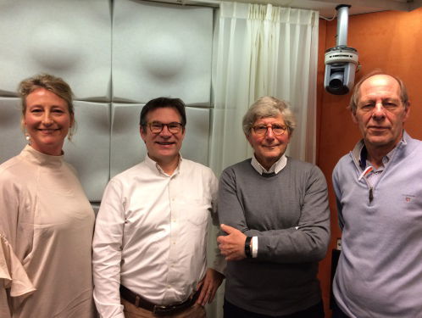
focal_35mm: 29
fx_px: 354
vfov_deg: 48.3
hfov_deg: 61.6
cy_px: 159
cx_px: 211
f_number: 2.2
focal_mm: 4.15
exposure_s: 1/33
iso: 125
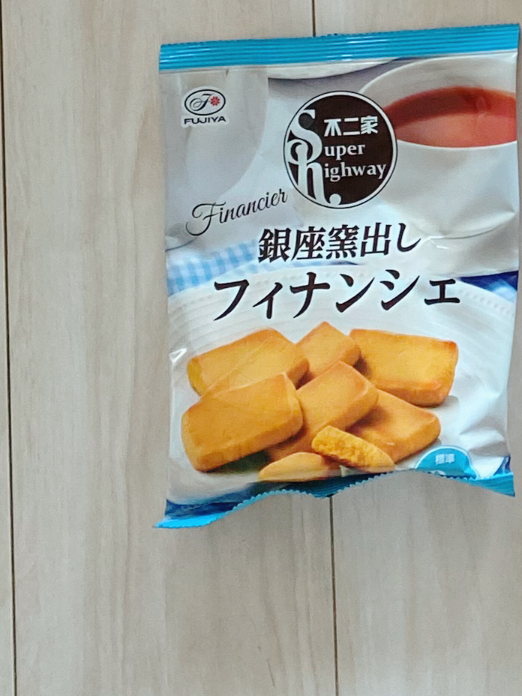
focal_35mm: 113
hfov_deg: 11.7
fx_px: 2272
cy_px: -414
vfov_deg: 15.7
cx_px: 1041
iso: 125
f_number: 1.8
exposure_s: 1/121
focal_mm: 4.25
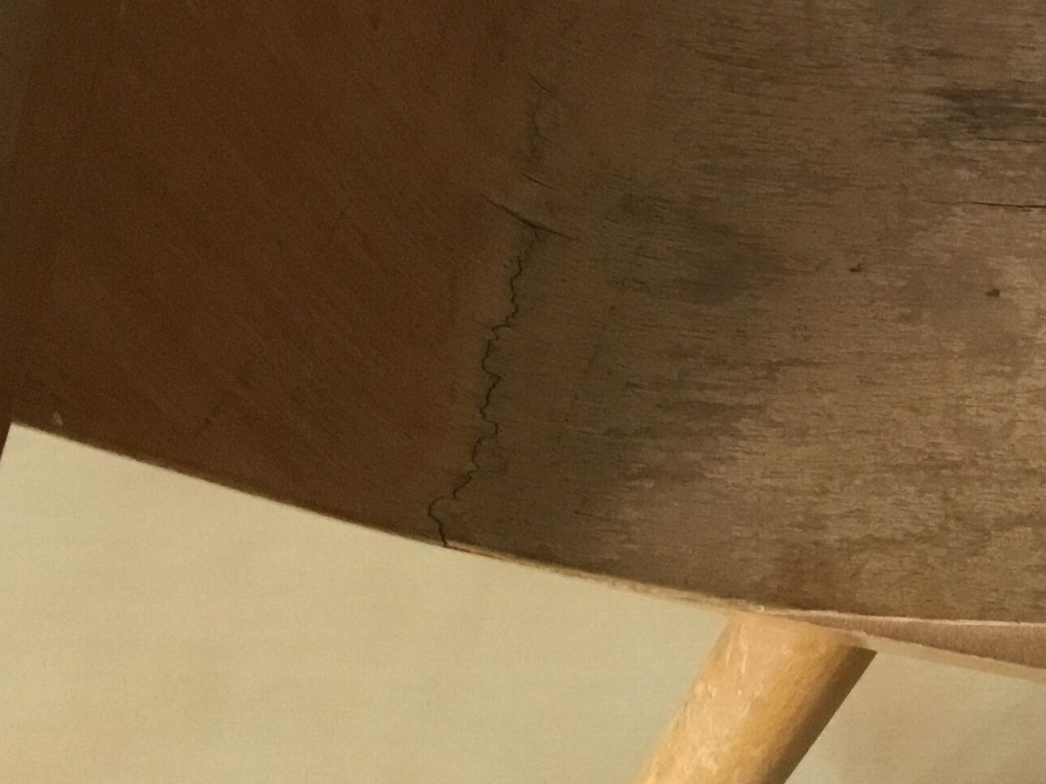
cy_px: -19
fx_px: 2357
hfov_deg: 23.2
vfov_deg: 18.4
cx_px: 1215
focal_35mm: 78
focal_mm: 3.3
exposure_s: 1/33
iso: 160
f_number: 2.4
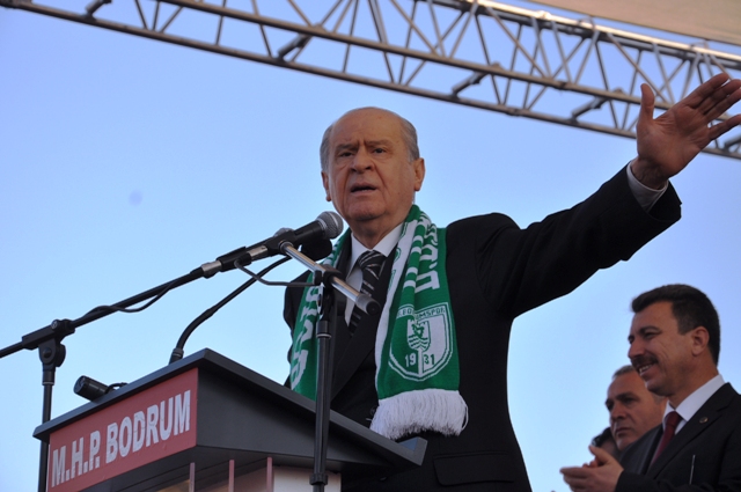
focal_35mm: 105
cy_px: 246
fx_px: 2158
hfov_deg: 19.5
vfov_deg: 13.0
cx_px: 370
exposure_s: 1/200
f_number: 8
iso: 200
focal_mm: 70
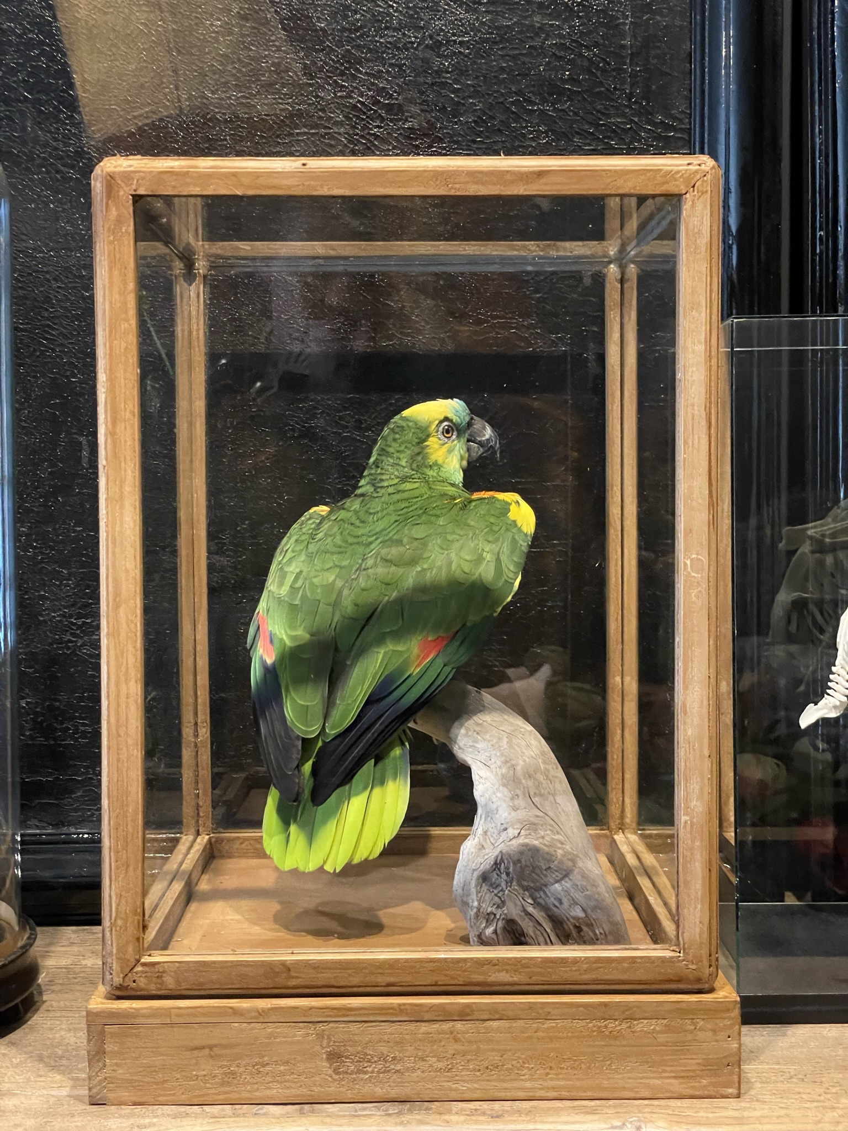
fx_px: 1698
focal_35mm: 52
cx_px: 424
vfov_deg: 36.8
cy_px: 566
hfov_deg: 28.0
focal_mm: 6
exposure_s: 1/33
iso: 1000
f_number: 2
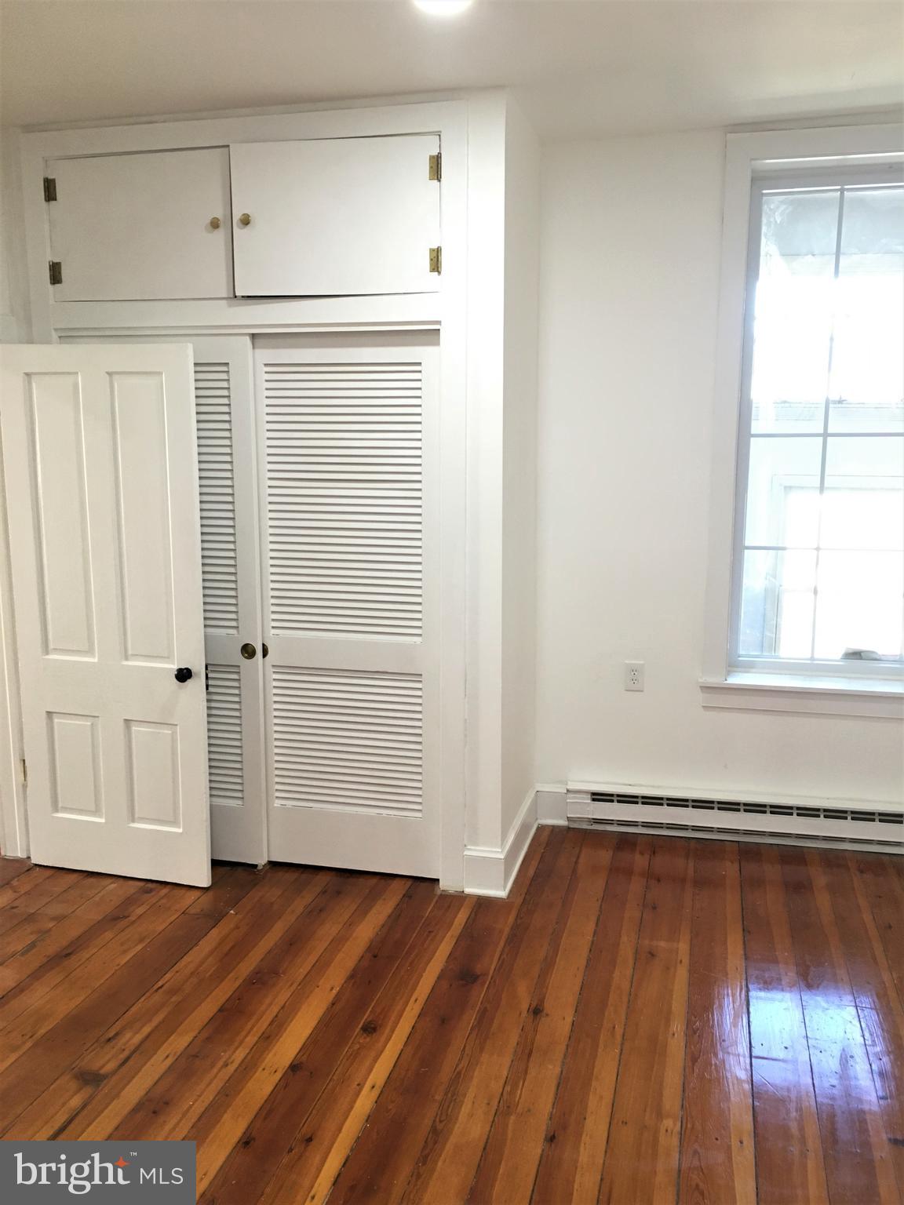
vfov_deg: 61.7
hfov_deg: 48.2
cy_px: 602
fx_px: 1010
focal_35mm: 29
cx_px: 452
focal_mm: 4.15
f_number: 2.2
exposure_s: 1/30
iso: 125
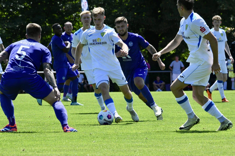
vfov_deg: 3.4
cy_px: 78
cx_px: 118
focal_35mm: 400
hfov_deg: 5.2
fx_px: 2611
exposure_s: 1/1600
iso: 5000
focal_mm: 400
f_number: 18
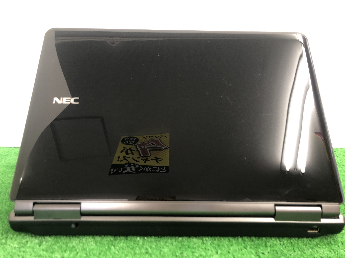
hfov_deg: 63.4
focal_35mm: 28
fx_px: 279
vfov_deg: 49.7
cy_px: 129
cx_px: 172
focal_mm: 3.99
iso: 50
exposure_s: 1/15
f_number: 1.8
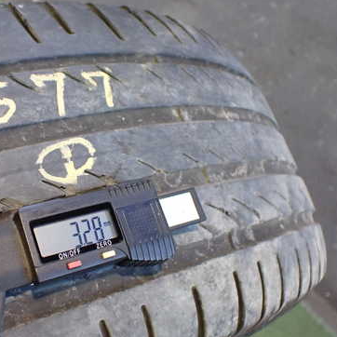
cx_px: 79
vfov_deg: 38.3
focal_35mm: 44
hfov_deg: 37.3
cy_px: 192
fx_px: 485
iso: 800
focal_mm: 5.4
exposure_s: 1/80
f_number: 2.3
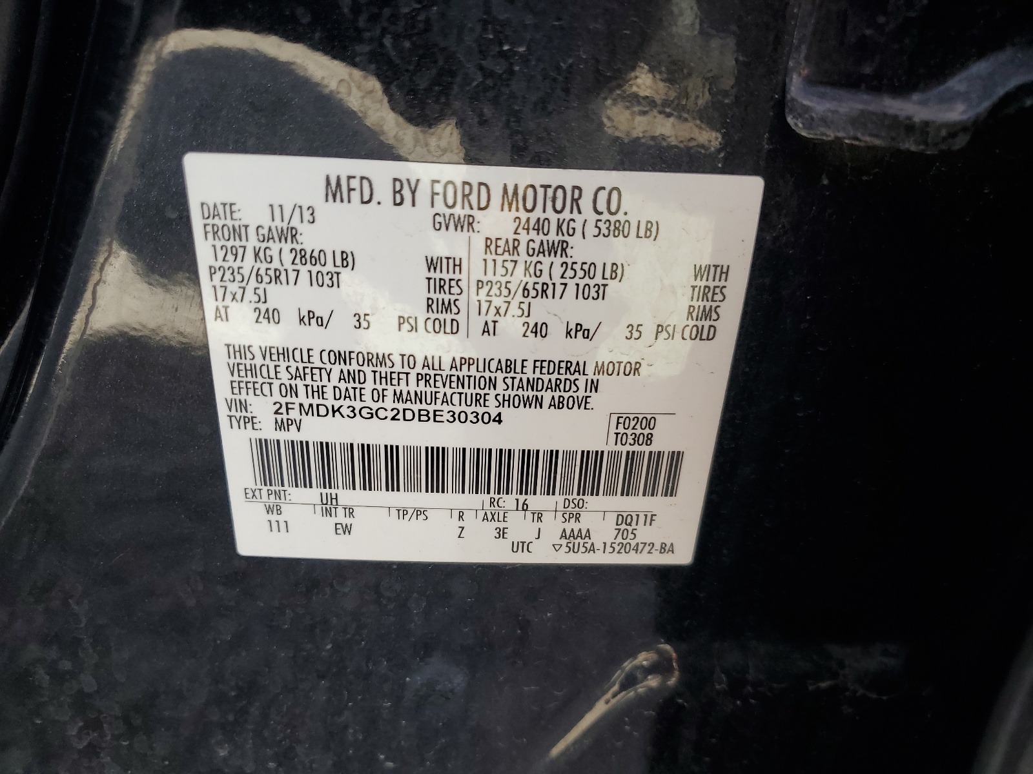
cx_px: 516
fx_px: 776
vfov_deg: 53.1
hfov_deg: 67.3
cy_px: 387
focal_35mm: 26
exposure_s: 1/312
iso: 50
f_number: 1.5
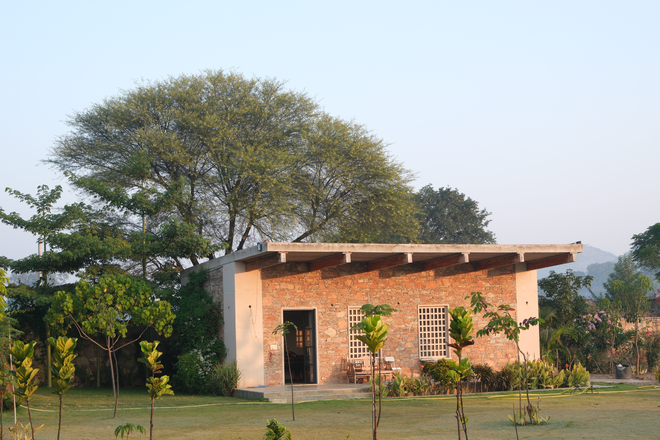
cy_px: 220
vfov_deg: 21.2
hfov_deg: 31.4
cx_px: 330
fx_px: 1173
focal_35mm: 64
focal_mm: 42.7
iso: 500
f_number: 8
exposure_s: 1/128
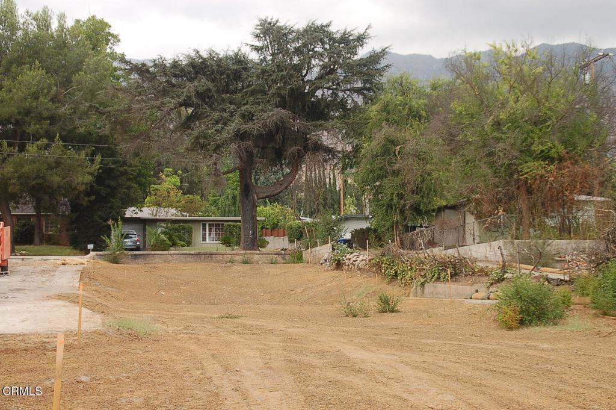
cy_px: 205
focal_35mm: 57
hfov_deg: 35.1
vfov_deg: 23.7
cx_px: 308
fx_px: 975
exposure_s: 1/200
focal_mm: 38
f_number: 7.1
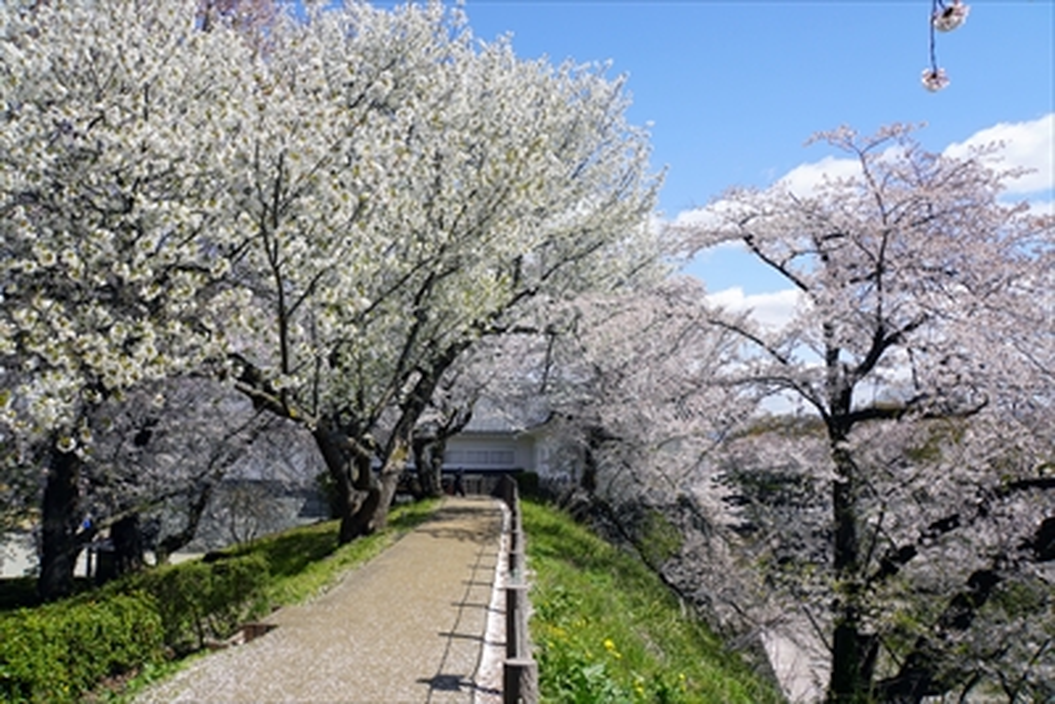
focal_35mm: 27
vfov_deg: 48.0
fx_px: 791
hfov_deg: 67.4
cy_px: 352
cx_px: 528
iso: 100
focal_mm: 18
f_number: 8
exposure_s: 1/250
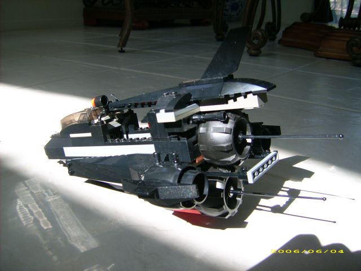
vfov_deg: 40.7
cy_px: 136
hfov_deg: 52.6
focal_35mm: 35
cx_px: 180
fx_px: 365
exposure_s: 1/104
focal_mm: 5.95
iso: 50
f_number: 2.8
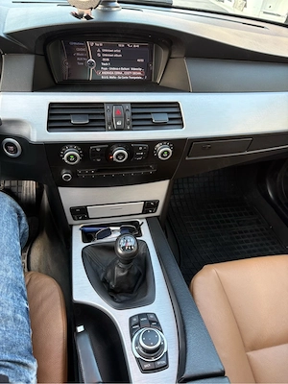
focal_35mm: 26
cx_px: 144
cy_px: 192
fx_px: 288
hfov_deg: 53.1
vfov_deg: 67.3
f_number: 1.6
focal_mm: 5.96
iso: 125
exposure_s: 1/50
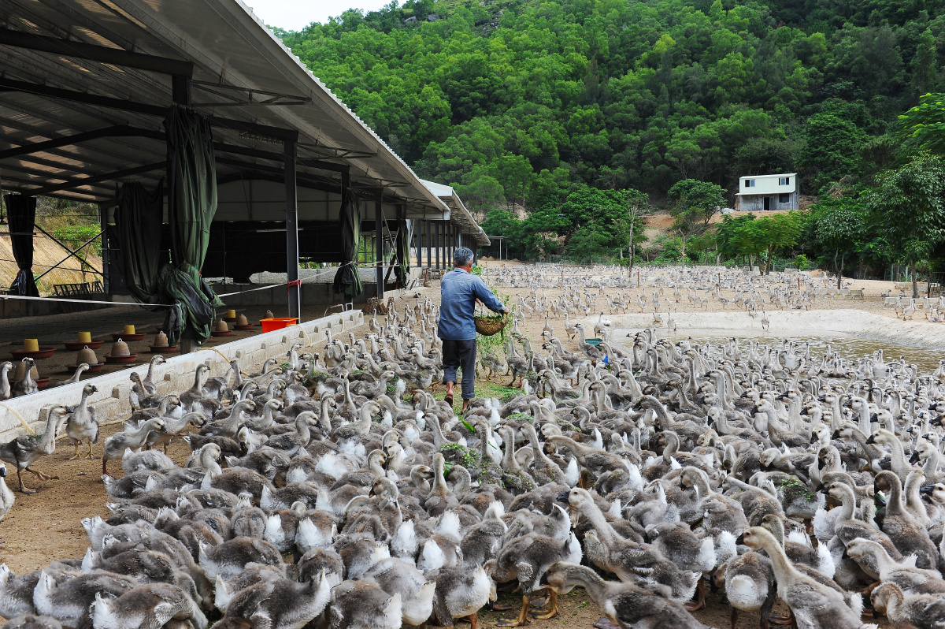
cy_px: 314
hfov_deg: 55.8
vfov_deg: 38.8
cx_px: 472
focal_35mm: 34
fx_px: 892
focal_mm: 34
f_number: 8
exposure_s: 1/250
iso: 200
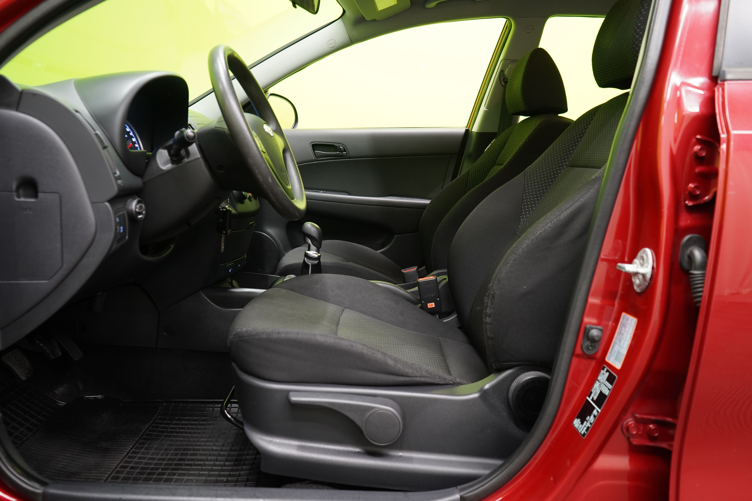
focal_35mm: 28
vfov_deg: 46.4
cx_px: 376
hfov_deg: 65.5
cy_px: 250
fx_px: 585
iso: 1250
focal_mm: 28
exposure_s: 1/20
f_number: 5
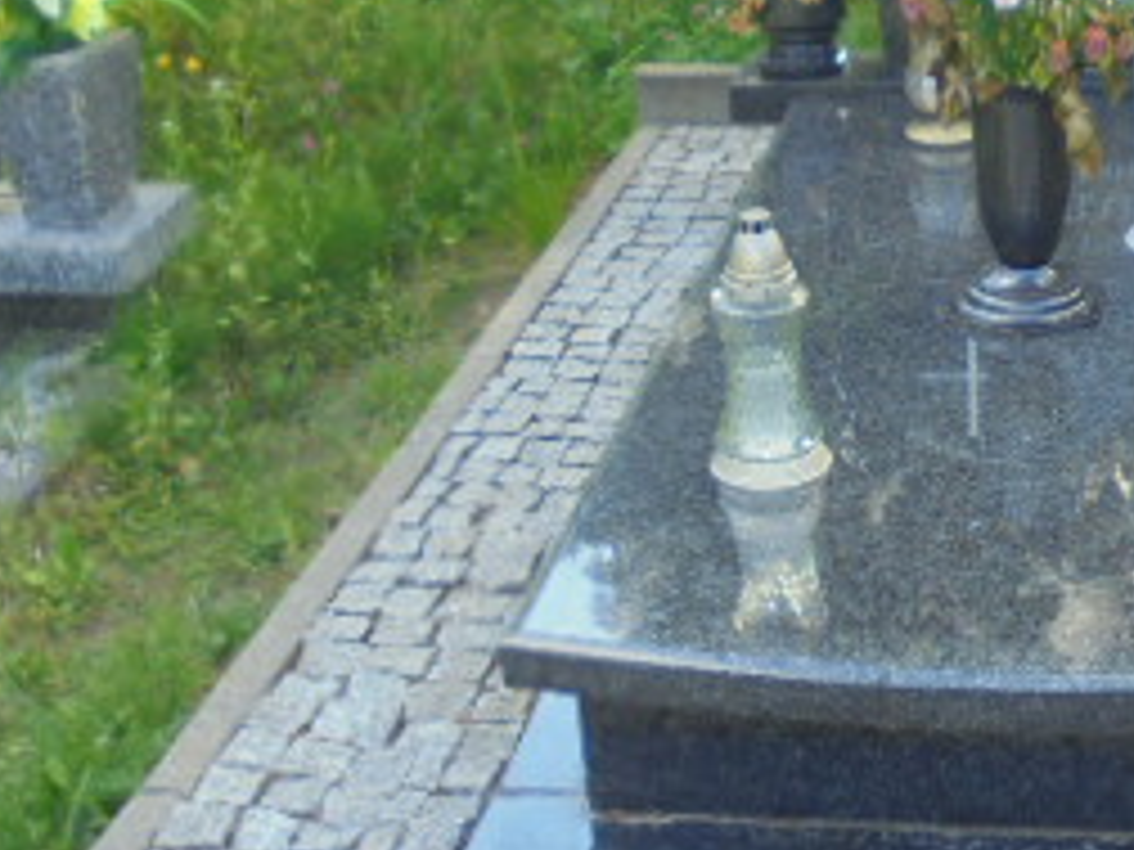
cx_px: 936
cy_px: 328
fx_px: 2162
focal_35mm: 66
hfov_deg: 28.6
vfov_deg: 22.2
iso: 100
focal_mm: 4.6
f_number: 3.5
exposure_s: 1/100
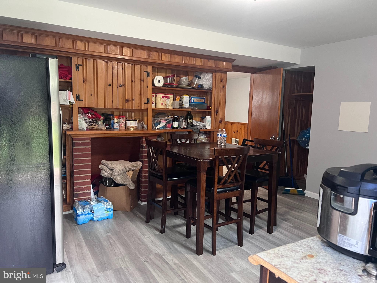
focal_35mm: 26
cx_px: 188
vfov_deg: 53.1
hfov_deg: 67.3
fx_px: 283
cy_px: 142
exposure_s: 1/60
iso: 250
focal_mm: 5.7
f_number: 1.5
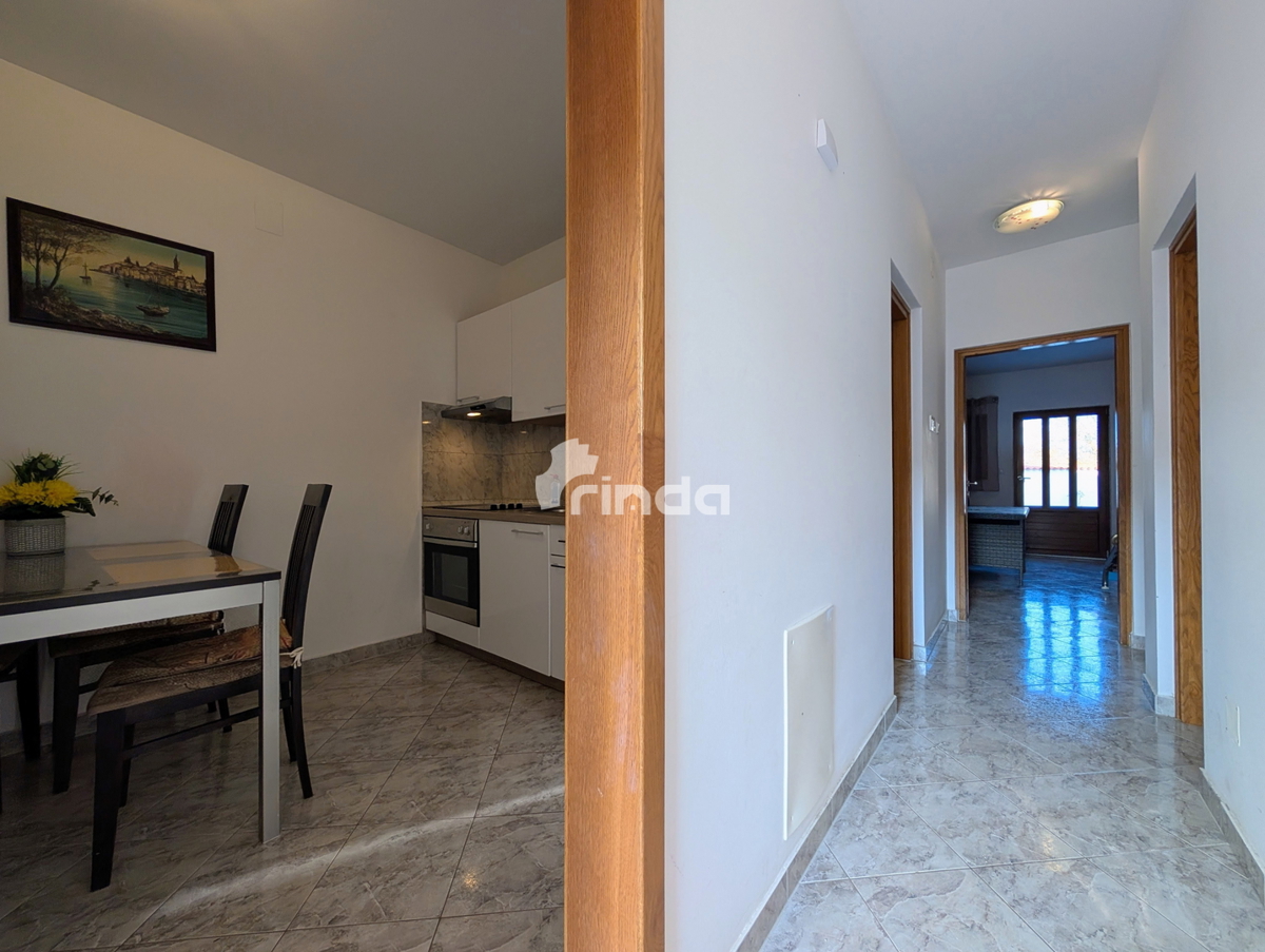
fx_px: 439
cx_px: 632
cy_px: 476
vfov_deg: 94.6
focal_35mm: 12
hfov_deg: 110.5
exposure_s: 1/160
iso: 67
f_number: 1.7
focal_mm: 2.02
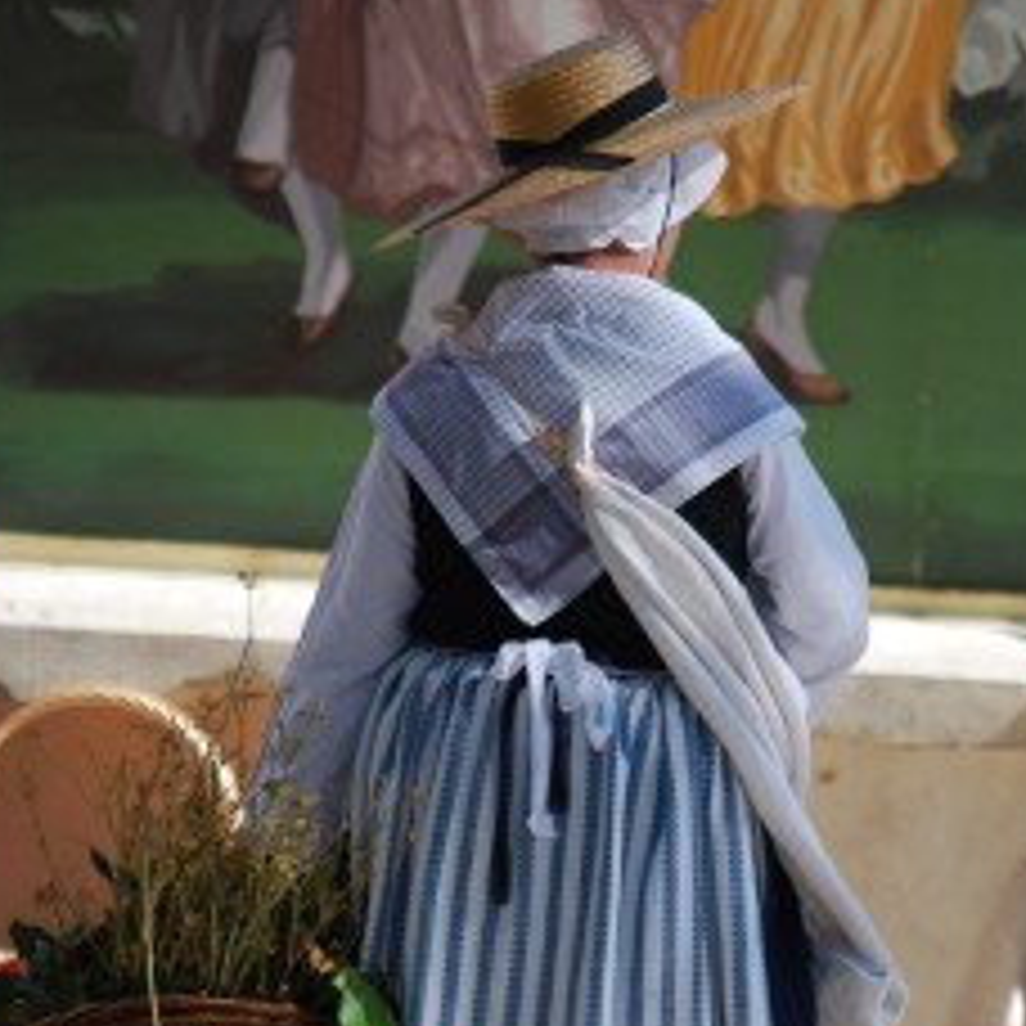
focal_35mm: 483
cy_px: 770
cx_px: 902
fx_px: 16203
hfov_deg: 3.6
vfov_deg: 3.6
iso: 200
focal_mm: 135
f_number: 5.6
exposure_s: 1/500
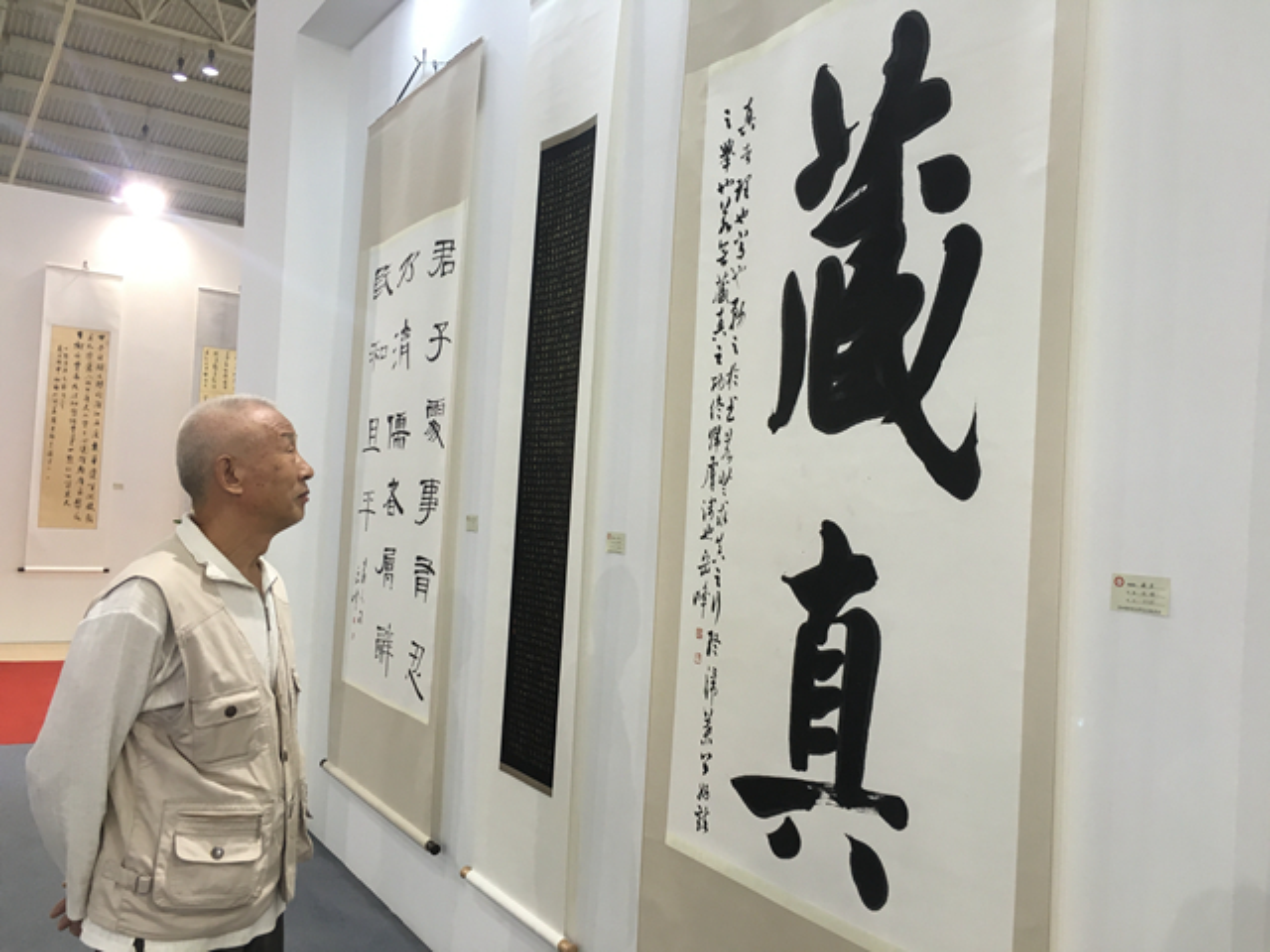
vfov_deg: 48.2
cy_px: 476
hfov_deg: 61.7
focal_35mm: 29
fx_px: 1064
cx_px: 635
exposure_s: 1/33
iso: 64
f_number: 2.2
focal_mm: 4.15
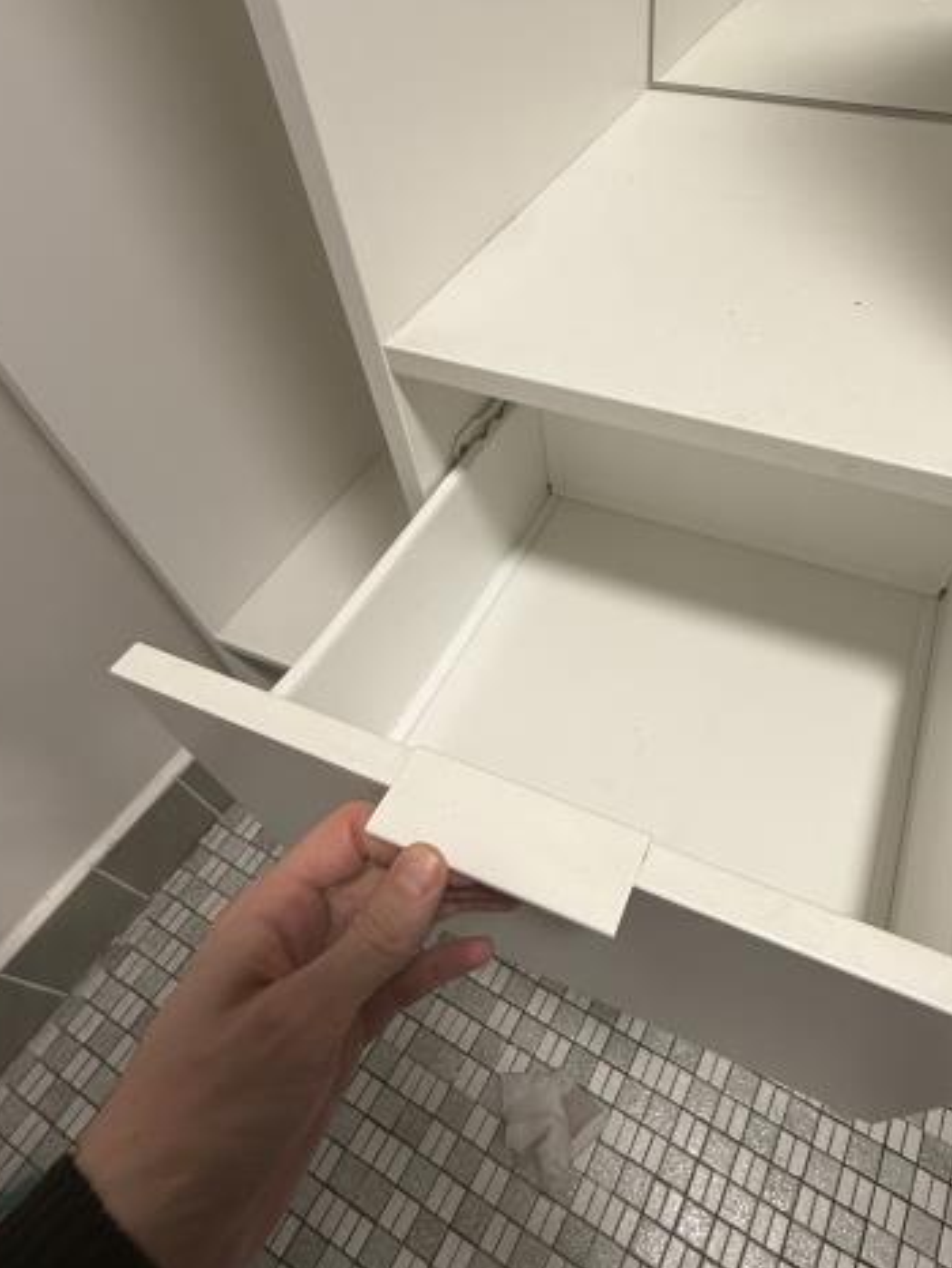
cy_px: 618
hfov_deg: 65.0
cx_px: 596
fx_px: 733
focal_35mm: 20
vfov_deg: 81.7
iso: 200
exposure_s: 1/50
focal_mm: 2.22
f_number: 2.2
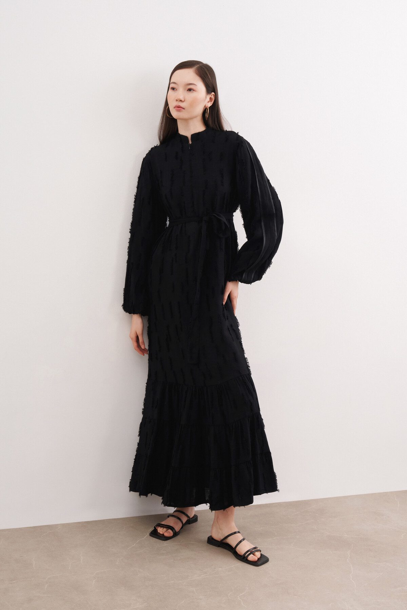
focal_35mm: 44
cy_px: 305
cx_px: 204
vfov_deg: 44.5
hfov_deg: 30.5
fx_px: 746
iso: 400
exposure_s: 1/160
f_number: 11
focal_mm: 44
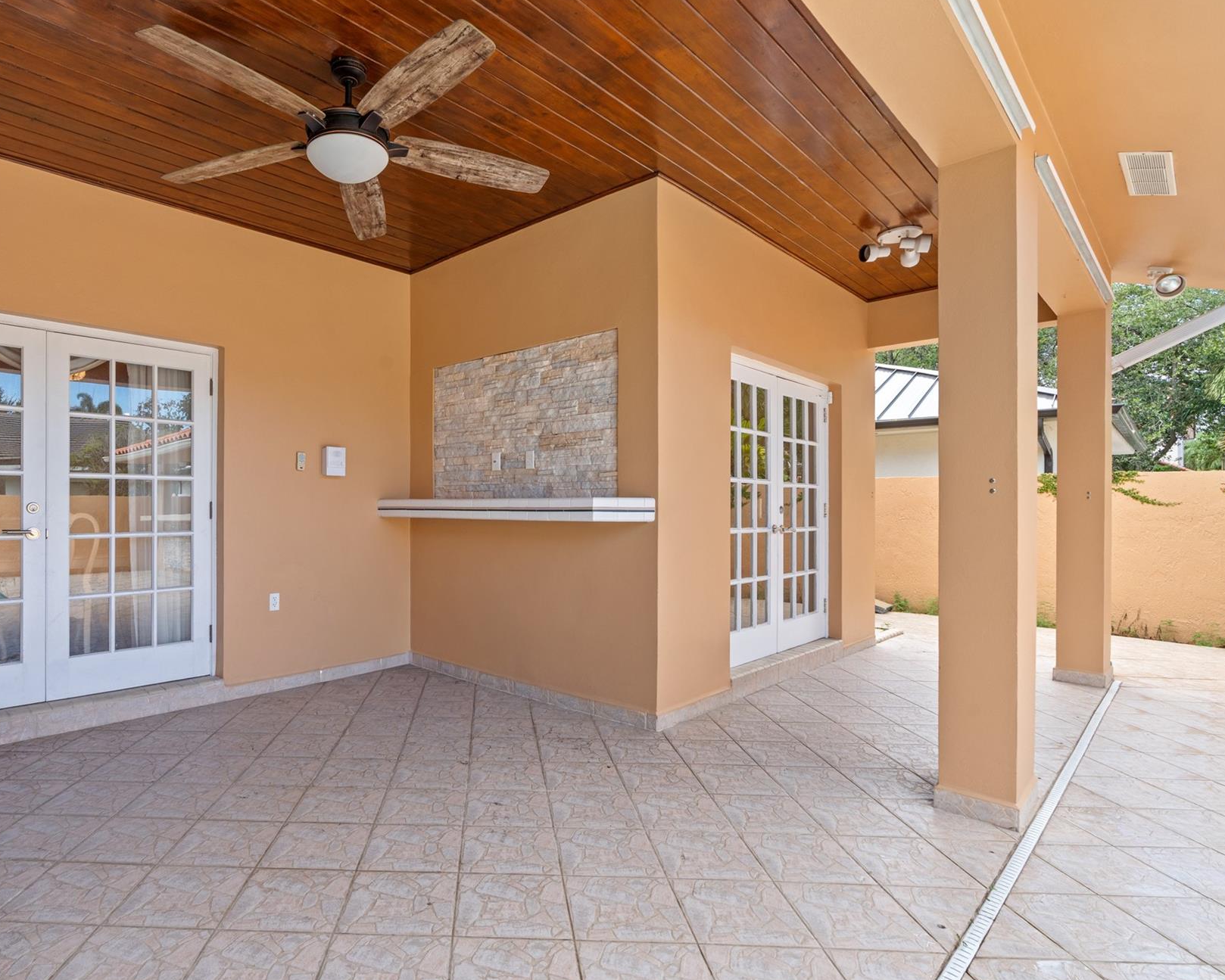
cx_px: 461
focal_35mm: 19
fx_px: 689
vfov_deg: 70.9
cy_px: 500
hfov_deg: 81.7
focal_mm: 16
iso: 800
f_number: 9
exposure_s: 1/40
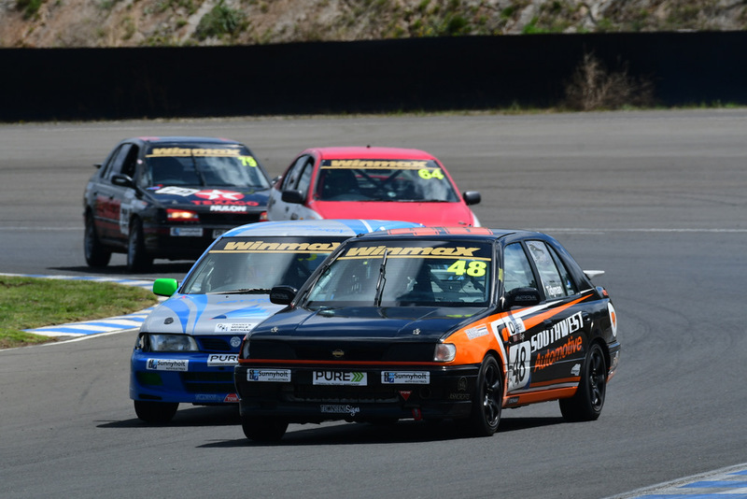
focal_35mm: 600
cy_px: 250
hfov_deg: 3.4
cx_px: 374
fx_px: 12454
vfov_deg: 2.3
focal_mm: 400
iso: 200
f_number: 10
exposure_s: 1/640
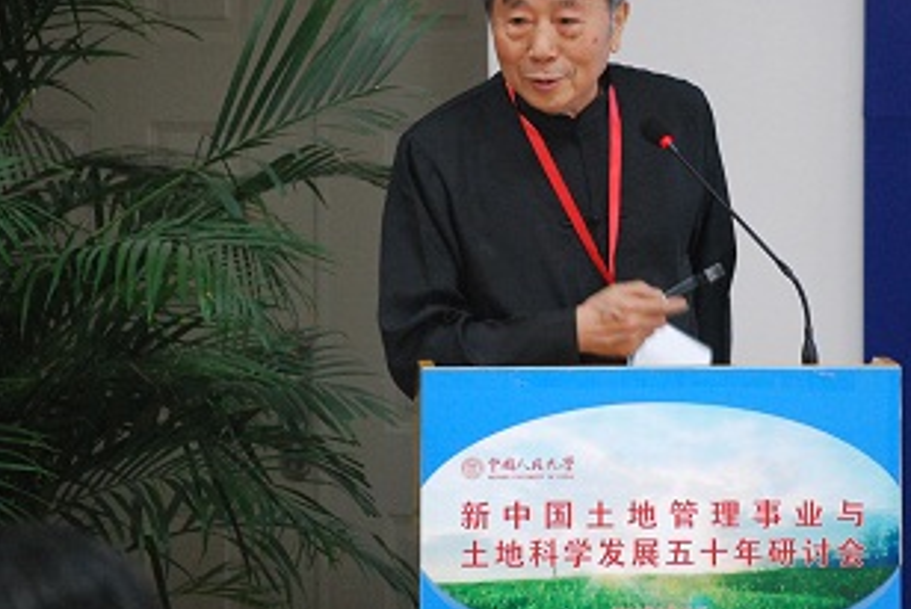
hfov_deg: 10.3
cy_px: 248
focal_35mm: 199
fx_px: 5040
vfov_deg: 6.9
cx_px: 586
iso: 1600
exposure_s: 1/25
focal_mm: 102
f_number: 4.8
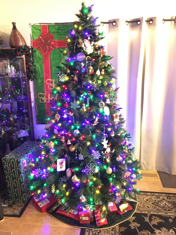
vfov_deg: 61.7
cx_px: 88
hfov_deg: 48.2
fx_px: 197
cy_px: 118
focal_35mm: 29
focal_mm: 4.15
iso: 800
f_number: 2.2
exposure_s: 1/15
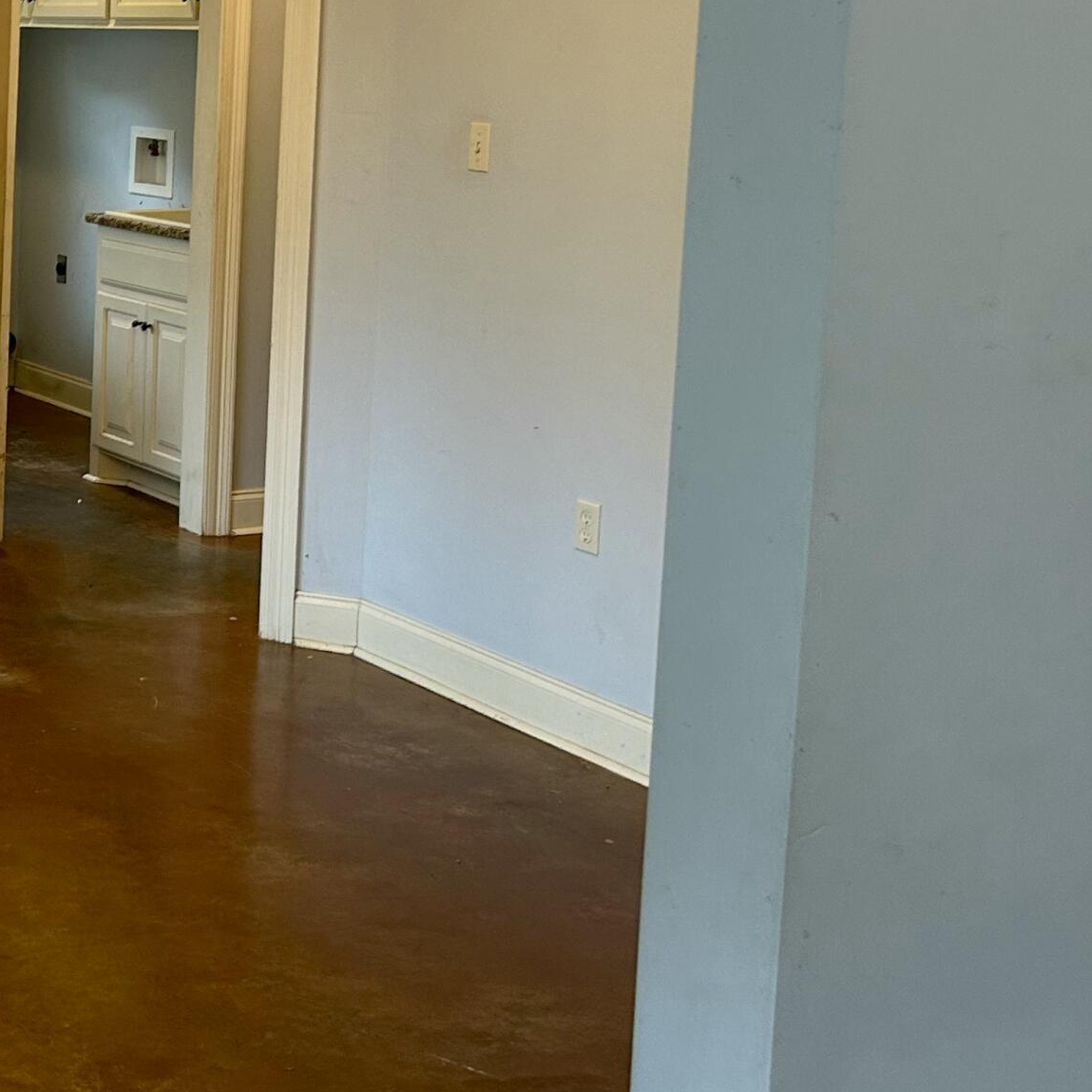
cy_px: 297
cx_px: -238
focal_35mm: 60
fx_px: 2141
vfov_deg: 28.3
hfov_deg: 25.5
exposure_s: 1/60
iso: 125
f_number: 1.5
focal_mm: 5.7
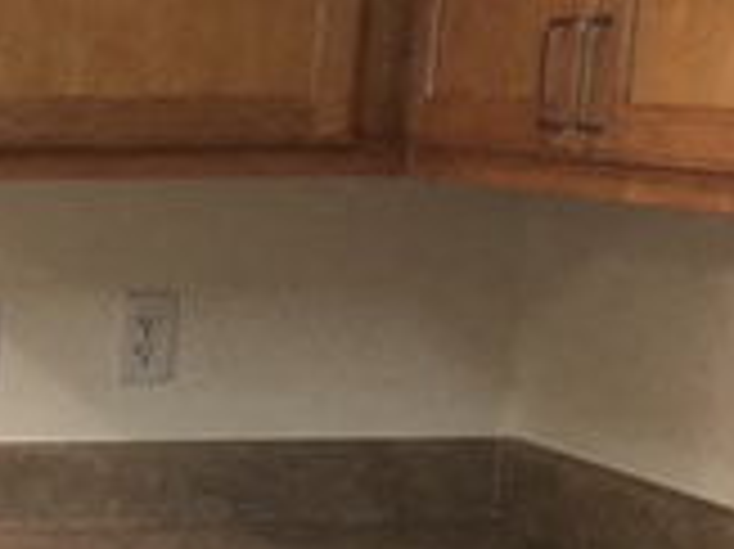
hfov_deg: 14.7
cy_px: 536
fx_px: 2415
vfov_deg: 12.8
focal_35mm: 114
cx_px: -662
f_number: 2.2
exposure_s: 1/30
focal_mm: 4.15
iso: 32
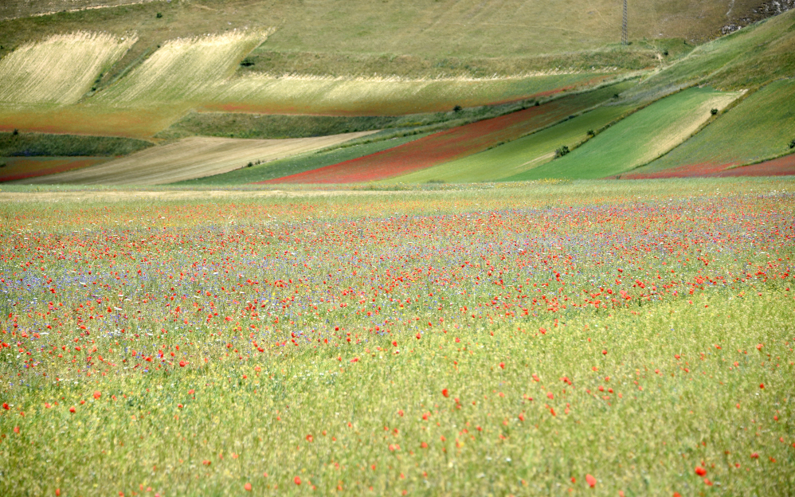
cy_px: 255
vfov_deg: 9.5
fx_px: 2990
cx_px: 398
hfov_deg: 15.1
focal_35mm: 138
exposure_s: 1/1000
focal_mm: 135
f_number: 5.6
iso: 200
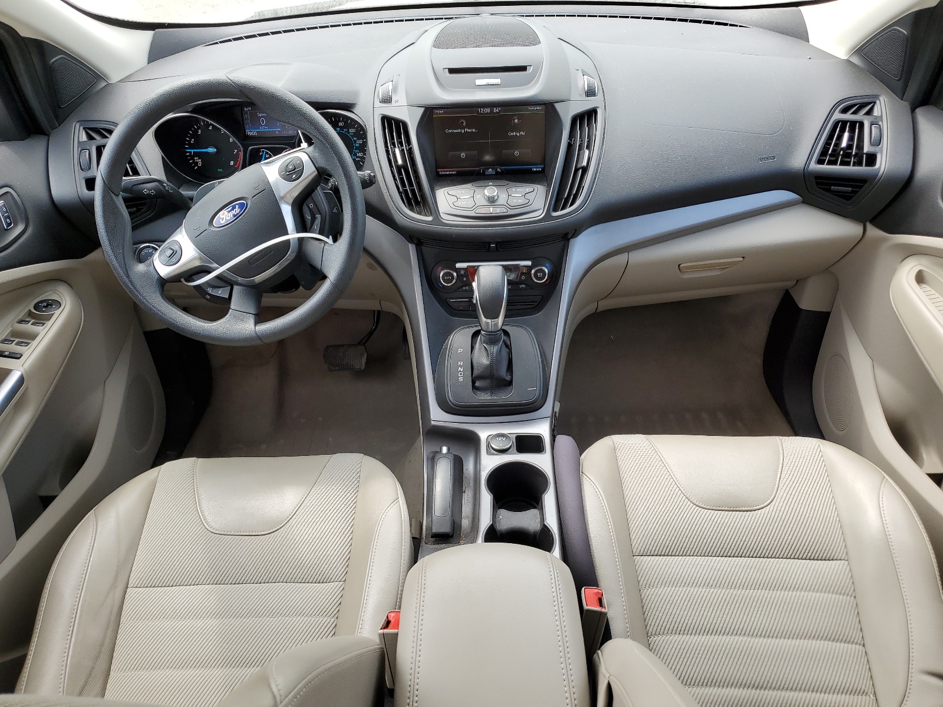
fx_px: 708
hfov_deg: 67.3
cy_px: 354
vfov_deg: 53.1
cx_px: 472
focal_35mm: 26
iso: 50
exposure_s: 1/323
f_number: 1.5
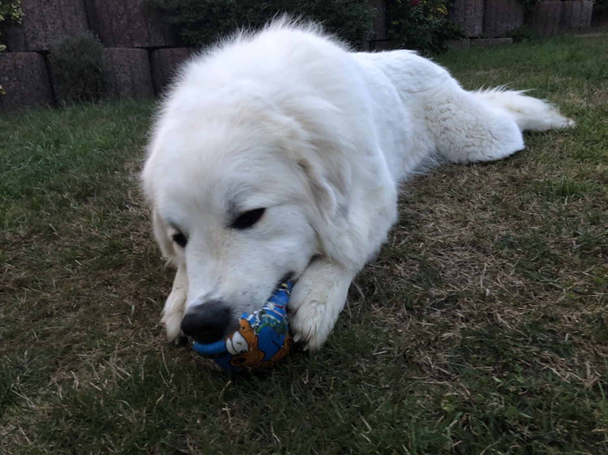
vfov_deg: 49.7
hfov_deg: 63.5
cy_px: 228
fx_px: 492
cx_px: 304
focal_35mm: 28
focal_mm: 3.99
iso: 100
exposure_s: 1/6
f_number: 1.8
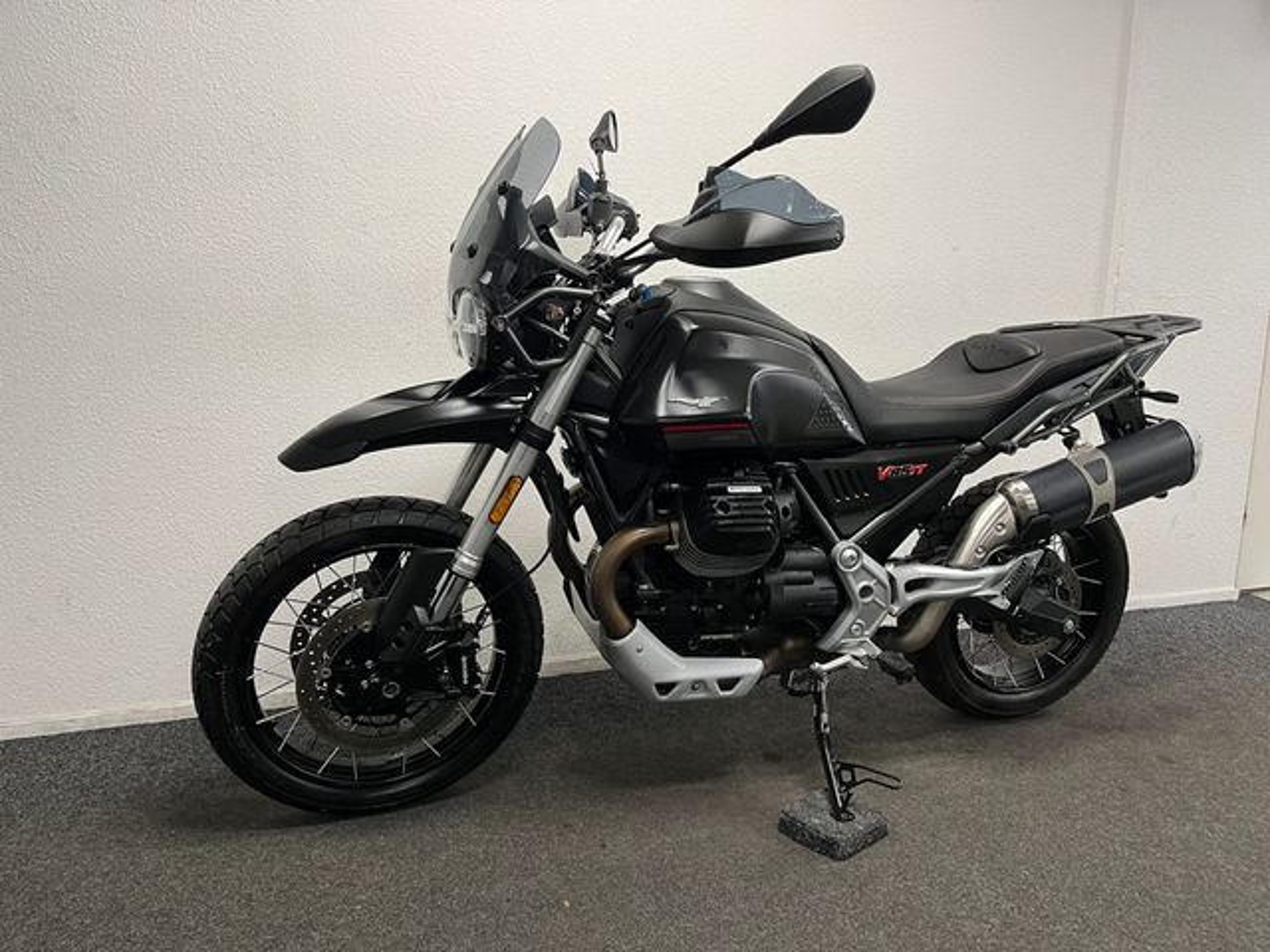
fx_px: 954
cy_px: 476
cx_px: 635
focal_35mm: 26
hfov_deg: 67.3
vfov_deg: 53.1
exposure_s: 1/50
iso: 100
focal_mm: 5.1
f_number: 1.6
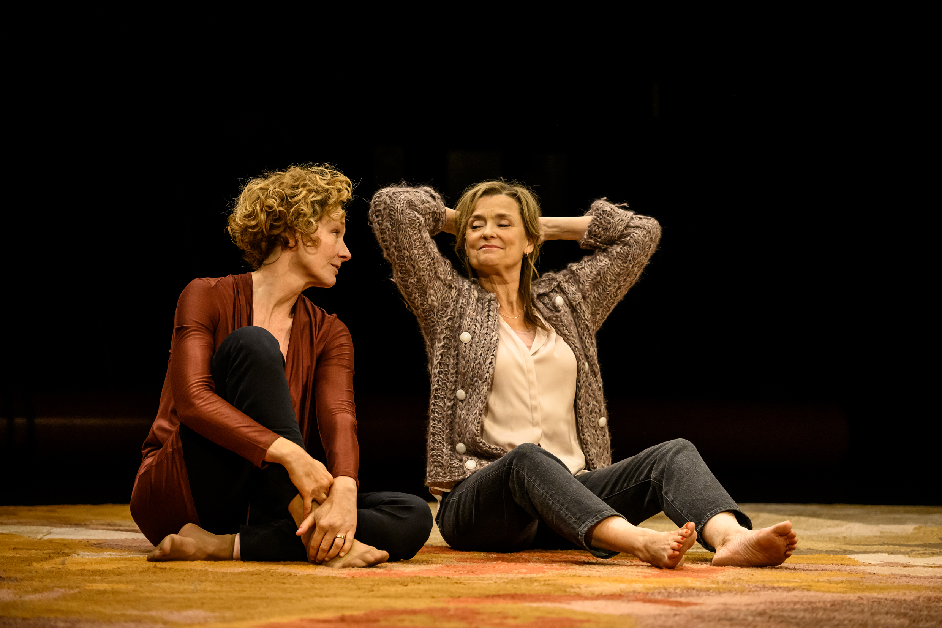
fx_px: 3140
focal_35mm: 120
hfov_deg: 17.1
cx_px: 471
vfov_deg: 11.4
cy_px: 314
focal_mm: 120
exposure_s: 1/320
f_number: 4
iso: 4000
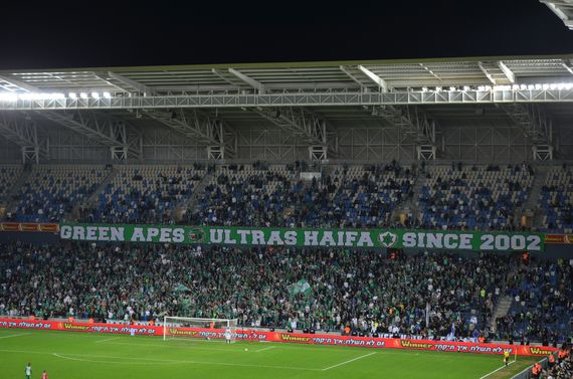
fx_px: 1310
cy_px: 190
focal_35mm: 82
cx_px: 286
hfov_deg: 24.7
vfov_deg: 16.5
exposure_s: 1/60
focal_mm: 55
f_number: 5.6
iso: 400
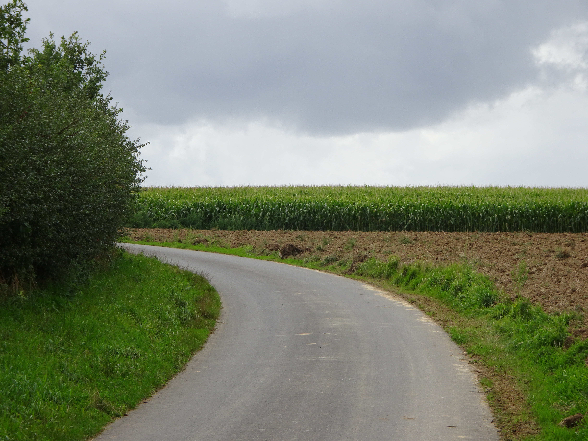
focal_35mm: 115
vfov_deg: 12.9
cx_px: 294
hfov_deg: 17.1
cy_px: 220
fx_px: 1953
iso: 80
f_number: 5.6
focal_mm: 19.68
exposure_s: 1/250
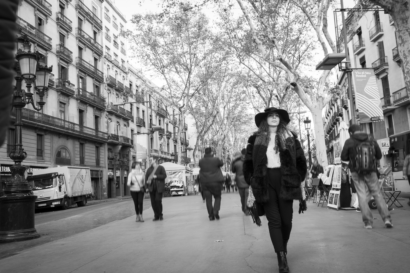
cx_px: 205
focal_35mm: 32
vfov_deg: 41.7
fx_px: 359
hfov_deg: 59.5
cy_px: 136
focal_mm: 21
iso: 640
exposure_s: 1/100
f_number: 6.3
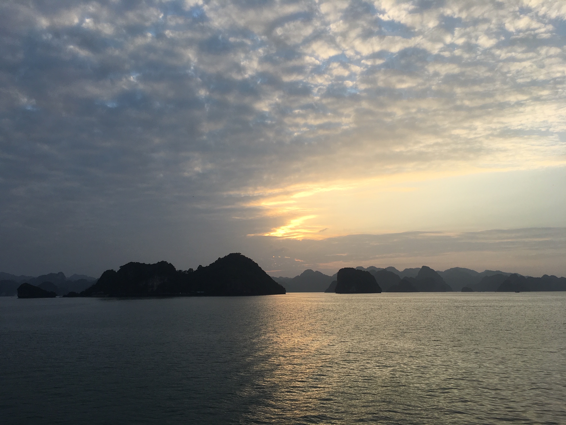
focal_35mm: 29
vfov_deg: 48.2
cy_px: 212
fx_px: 474
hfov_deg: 61.7
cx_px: 283
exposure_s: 1/827
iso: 25
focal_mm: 4.15
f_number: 2.2
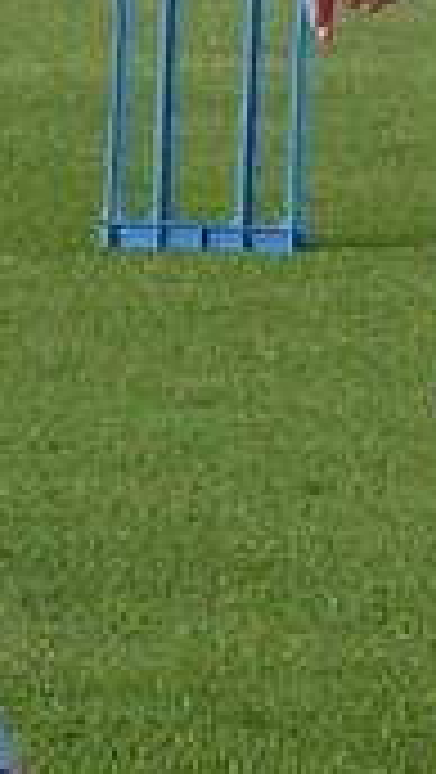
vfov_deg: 13.5
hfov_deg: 7.6
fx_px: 3258
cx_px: 539
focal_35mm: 159
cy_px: 198
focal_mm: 29
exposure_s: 1/1250
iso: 400
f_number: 5.6
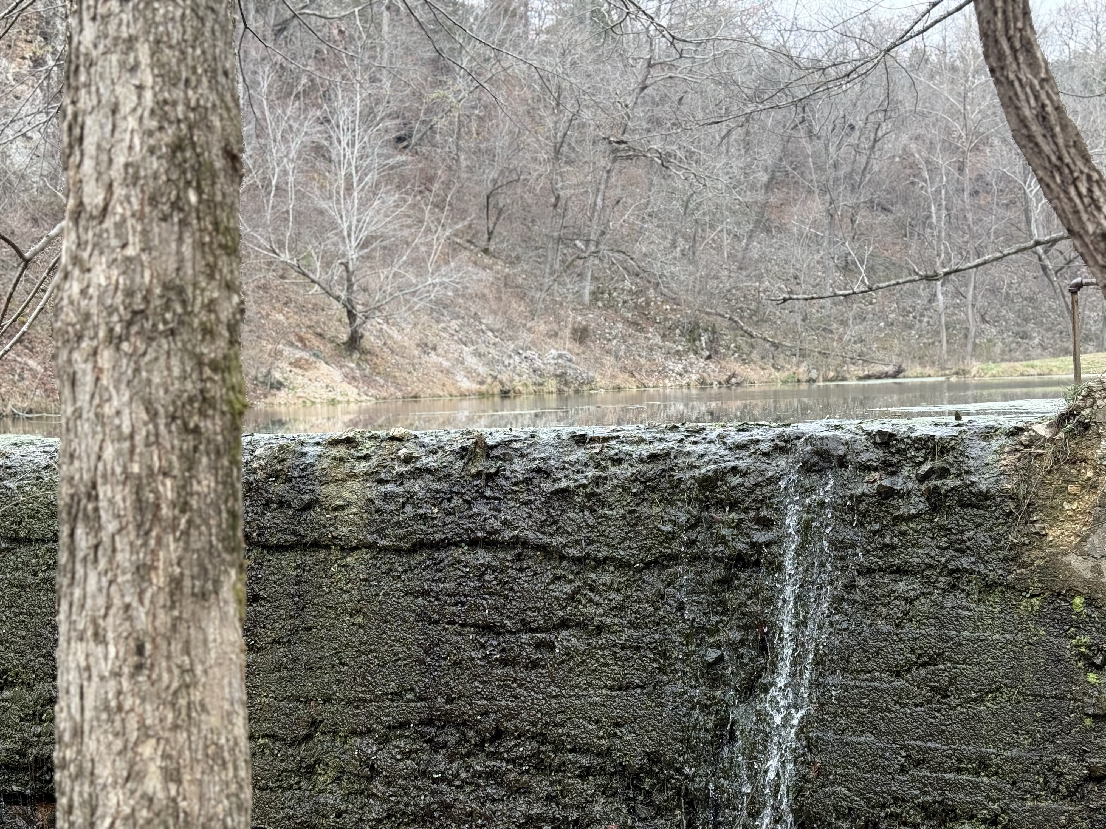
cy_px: 414
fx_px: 1534
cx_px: 553
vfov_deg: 30.3
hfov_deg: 39.7
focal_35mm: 48
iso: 80
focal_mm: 6.76
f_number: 1.78
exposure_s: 1/733
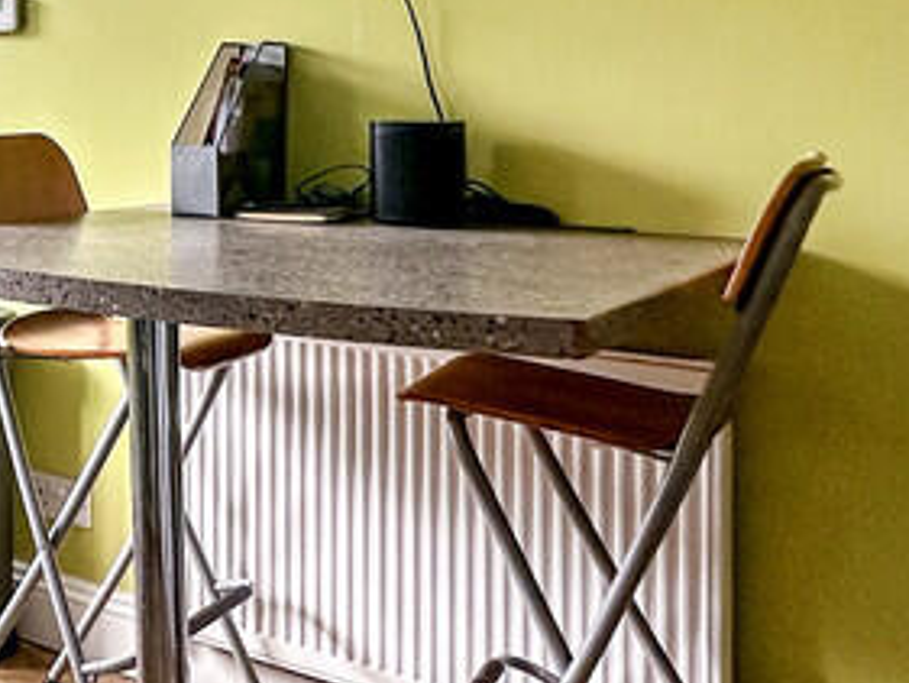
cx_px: -346
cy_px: 191
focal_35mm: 51
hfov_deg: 28.6
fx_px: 1340
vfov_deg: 28.3
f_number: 2.2
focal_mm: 2.22
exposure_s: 1/100
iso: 160
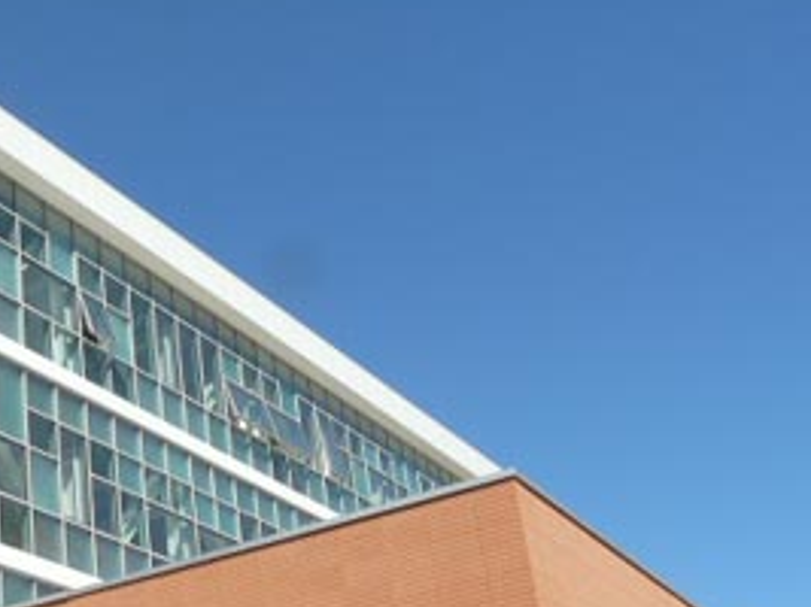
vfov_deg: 24.3
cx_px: 73
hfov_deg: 30.7
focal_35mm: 60
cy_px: 384
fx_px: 1405
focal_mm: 4.6
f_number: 5.6
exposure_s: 1/400
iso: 100
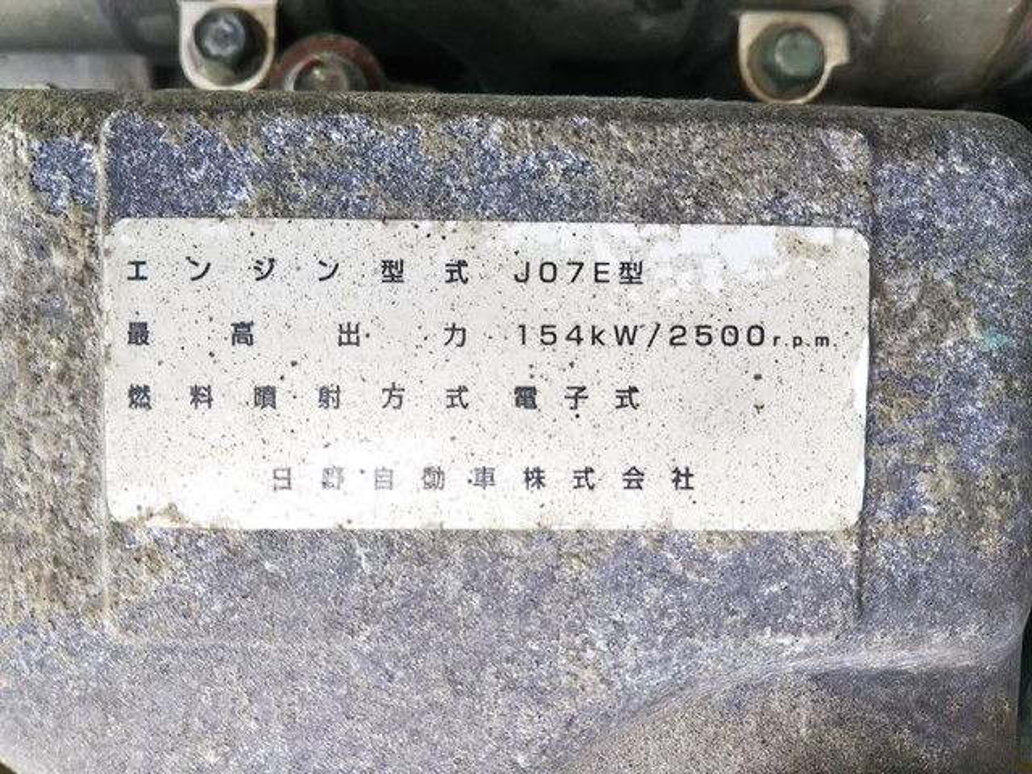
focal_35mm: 30
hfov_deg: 60.0
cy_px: 387
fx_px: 894
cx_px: 516
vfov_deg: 46.8
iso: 64
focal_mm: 4
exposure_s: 1/120
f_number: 2.2
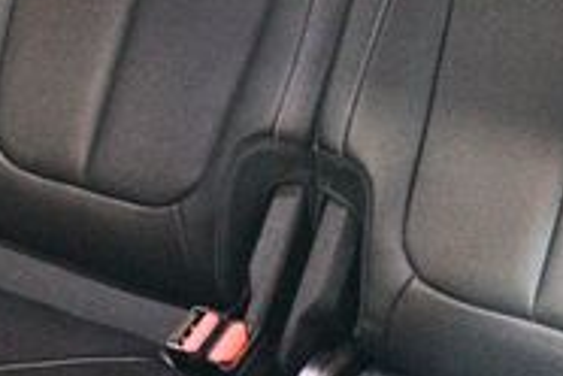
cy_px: 173
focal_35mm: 134
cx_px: 212
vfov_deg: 10.2
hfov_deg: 15.3
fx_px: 2095
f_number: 3.8
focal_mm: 26
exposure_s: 1/40
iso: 12800
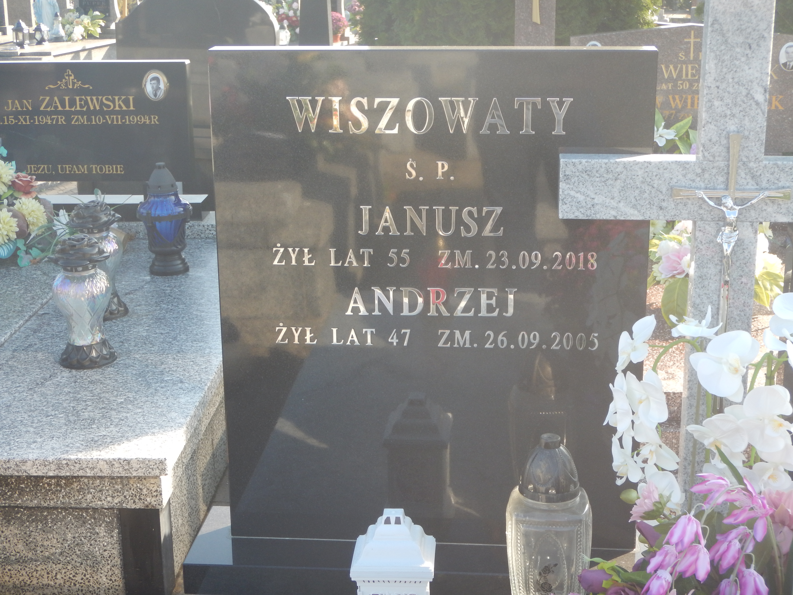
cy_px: 298
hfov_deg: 34.3
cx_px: 396
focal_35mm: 56
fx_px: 1283
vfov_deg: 26.1
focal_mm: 10.1
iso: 125
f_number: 4.4
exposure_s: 1/100
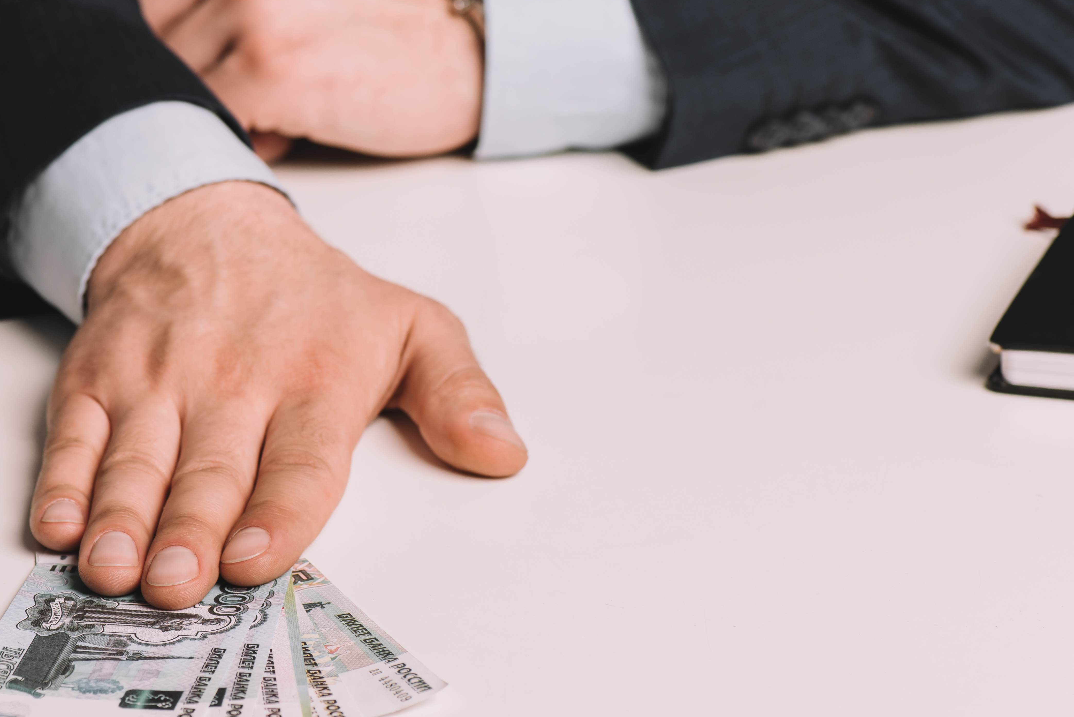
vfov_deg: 7.4
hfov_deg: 11.0
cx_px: 334
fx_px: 5550
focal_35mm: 186
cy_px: 280
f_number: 7.1
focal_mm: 105
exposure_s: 1/200
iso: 100
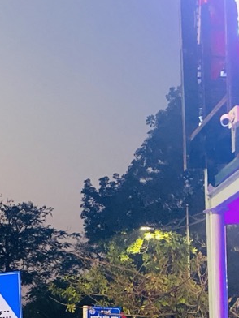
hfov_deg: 20.1
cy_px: 342
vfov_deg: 26.5
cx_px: -57
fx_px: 626
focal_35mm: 68
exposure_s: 1/40
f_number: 1.8
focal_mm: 4.25
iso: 640
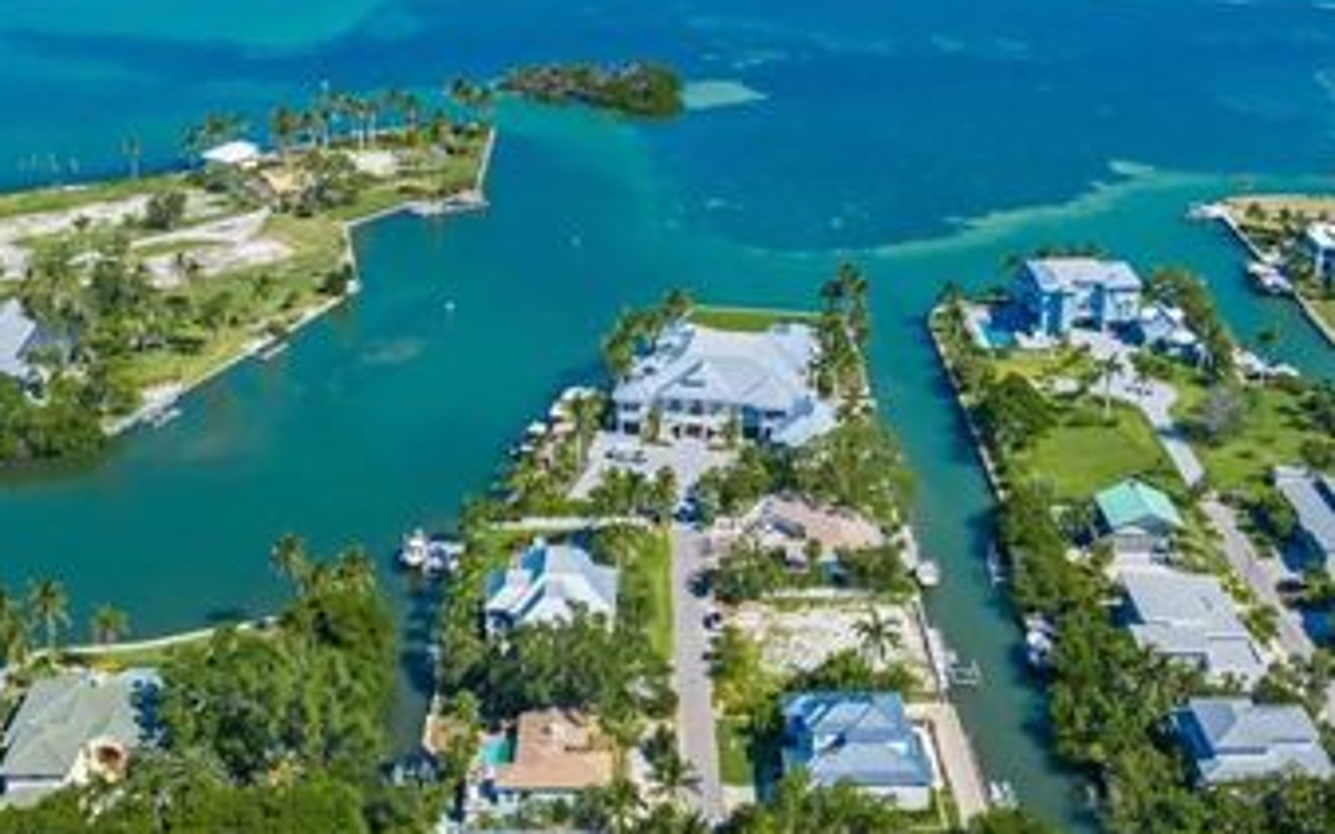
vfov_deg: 24.3
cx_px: 650
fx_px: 1928
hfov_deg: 38.2
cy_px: 310
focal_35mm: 53
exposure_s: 1/1600
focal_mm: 12.29
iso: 100
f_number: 2.8
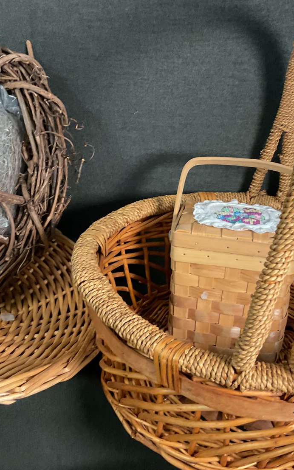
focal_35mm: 42
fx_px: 538
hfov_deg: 30.4
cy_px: 238
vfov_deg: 47.2
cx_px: 179
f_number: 1.8
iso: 200
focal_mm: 3
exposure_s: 1/40
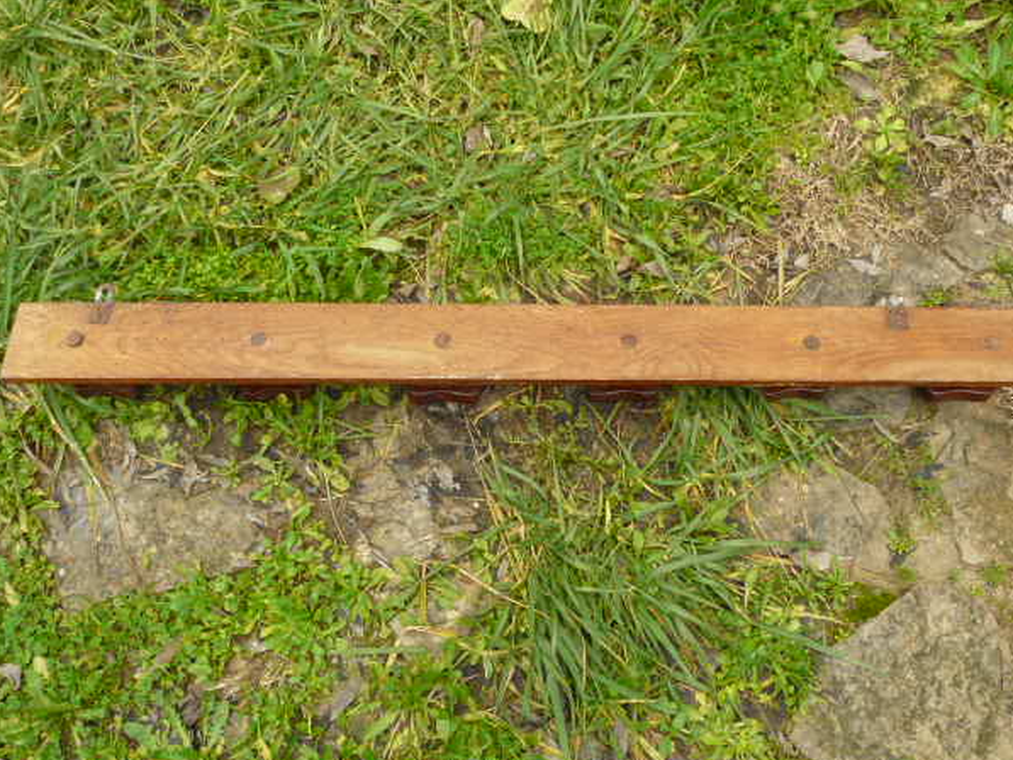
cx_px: 536
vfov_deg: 46.8
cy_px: 392
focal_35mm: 30
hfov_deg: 59.9
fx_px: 878
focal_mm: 4.6
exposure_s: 1/30
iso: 400
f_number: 8
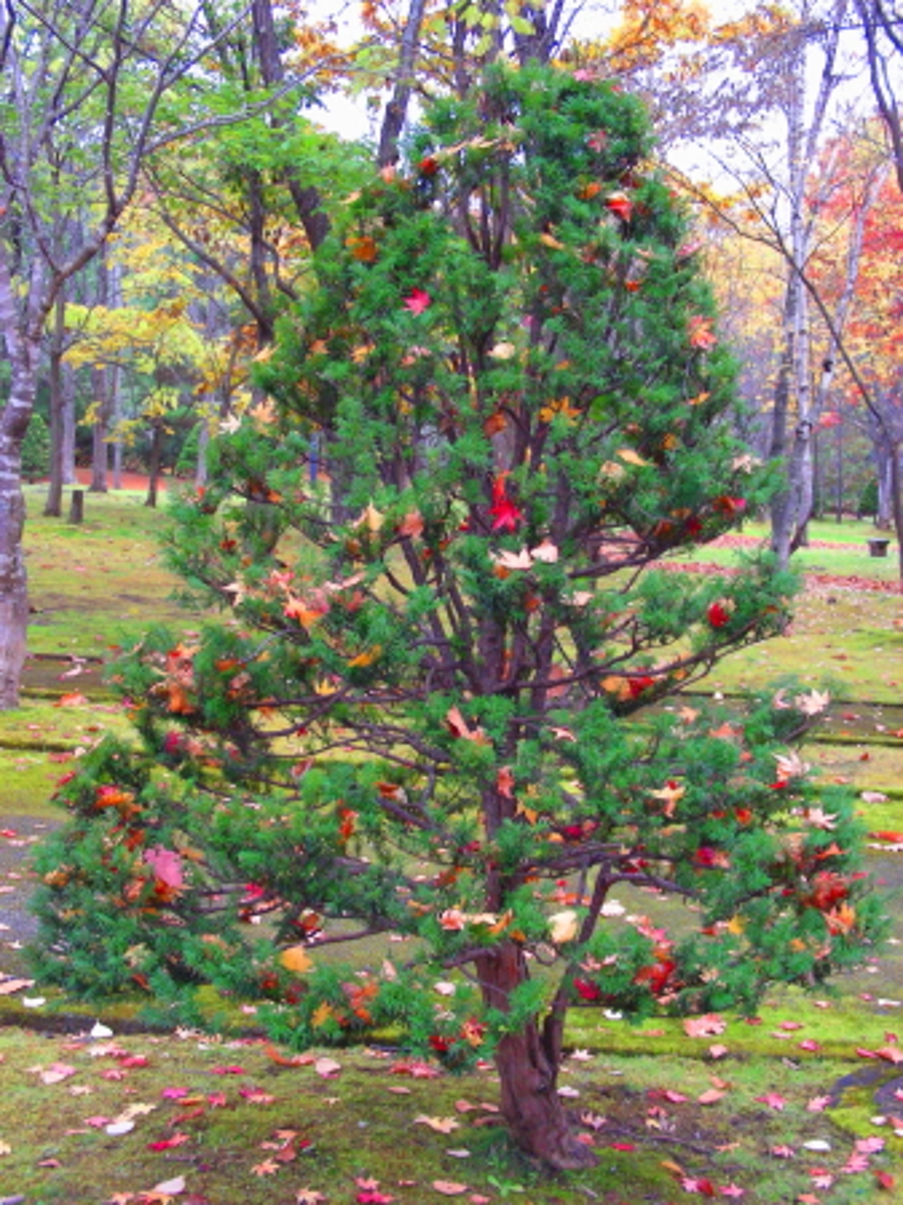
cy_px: 602
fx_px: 1671
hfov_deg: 30.2
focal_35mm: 48
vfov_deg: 39.7
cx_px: 452
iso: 200
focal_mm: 8
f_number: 3.5
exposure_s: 1/28.7
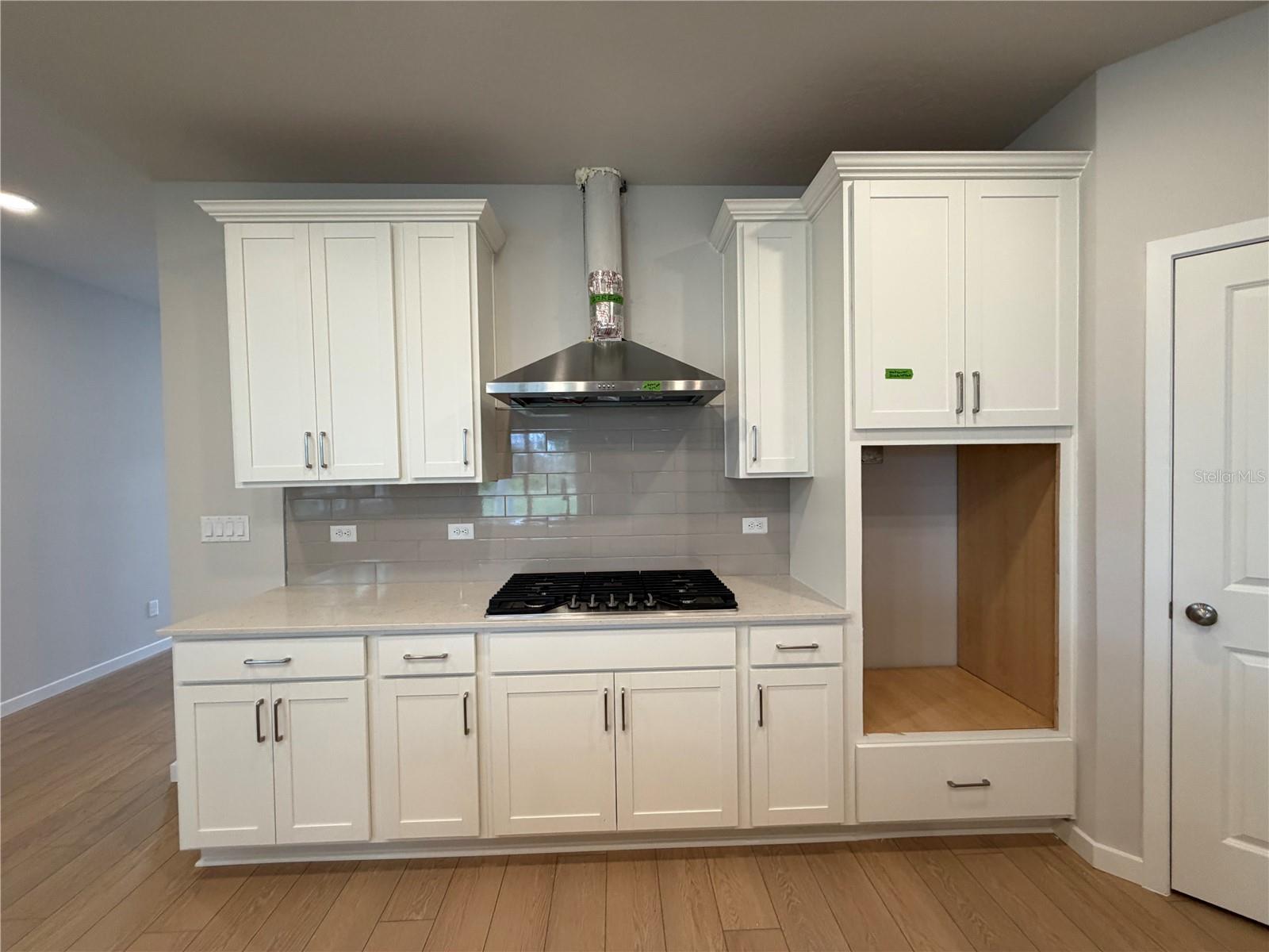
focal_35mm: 14
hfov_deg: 102.1
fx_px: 513
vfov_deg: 85.7
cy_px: 476
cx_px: 634
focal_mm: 2.22
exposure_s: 1/120
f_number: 2.2
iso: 200
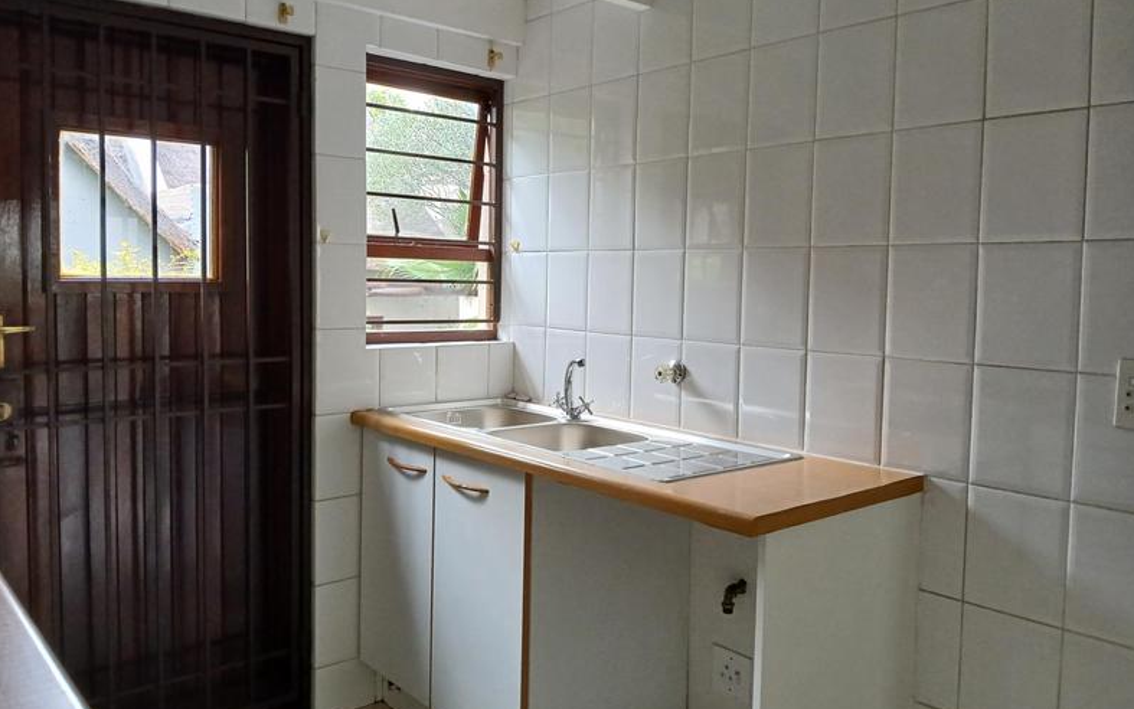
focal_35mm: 28
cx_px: 573
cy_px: 331
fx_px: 865
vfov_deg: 44.5
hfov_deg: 66.5
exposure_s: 1/25
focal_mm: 3.98
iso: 320
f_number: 1.8
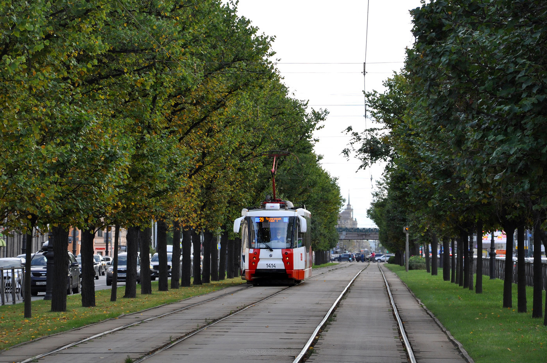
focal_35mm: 158
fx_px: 2389
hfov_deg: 13.1
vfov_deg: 8.7
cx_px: 274
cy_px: 182
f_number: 5.6
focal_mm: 105
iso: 320
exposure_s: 1/250
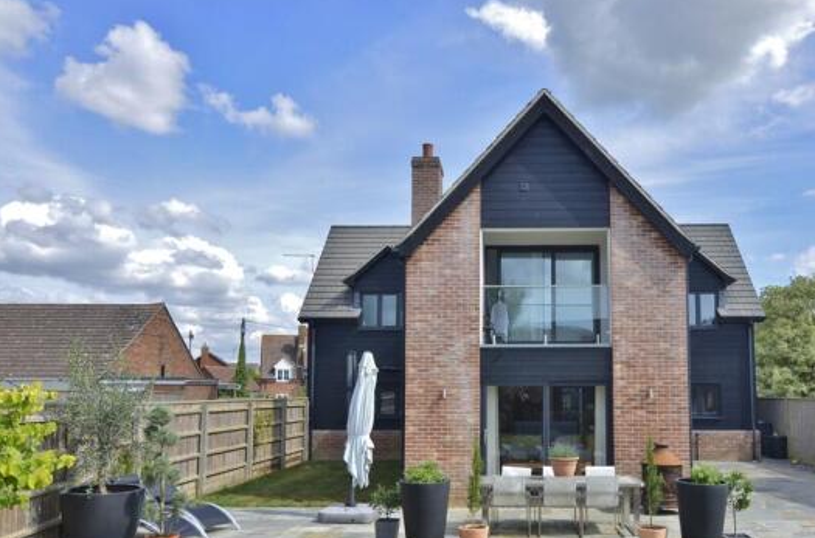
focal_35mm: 30
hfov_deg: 61.3
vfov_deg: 43.1
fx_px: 677
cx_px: 505
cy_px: 326
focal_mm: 16
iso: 140
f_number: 8
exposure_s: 1/250
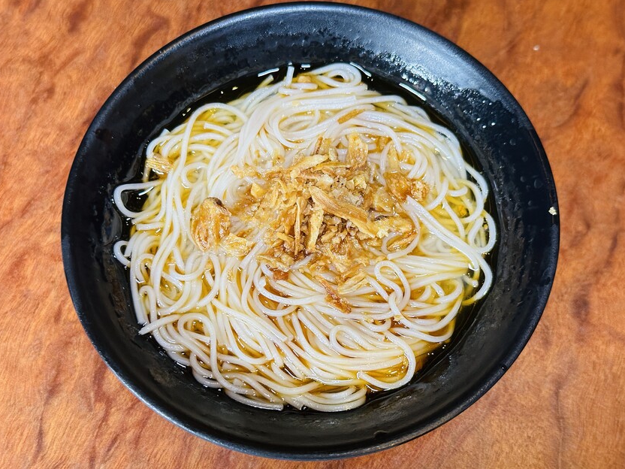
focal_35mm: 49
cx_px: 311
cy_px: 233
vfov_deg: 29.7
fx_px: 885
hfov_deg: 38.9
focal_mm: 6.86
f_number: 1.78
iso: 320
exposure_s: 1/40
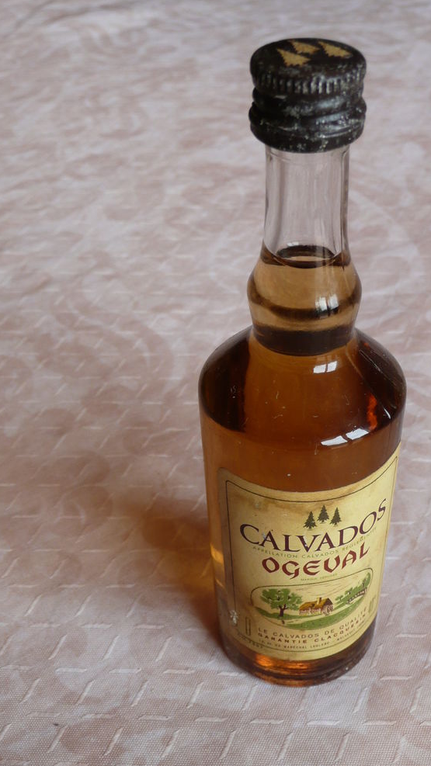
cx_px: 264
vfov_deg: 39.2
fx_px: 1077
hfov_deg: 22.6
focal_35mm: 53
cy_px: 383
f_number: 4.2
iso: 100
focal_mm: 7.8
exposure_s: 1/40
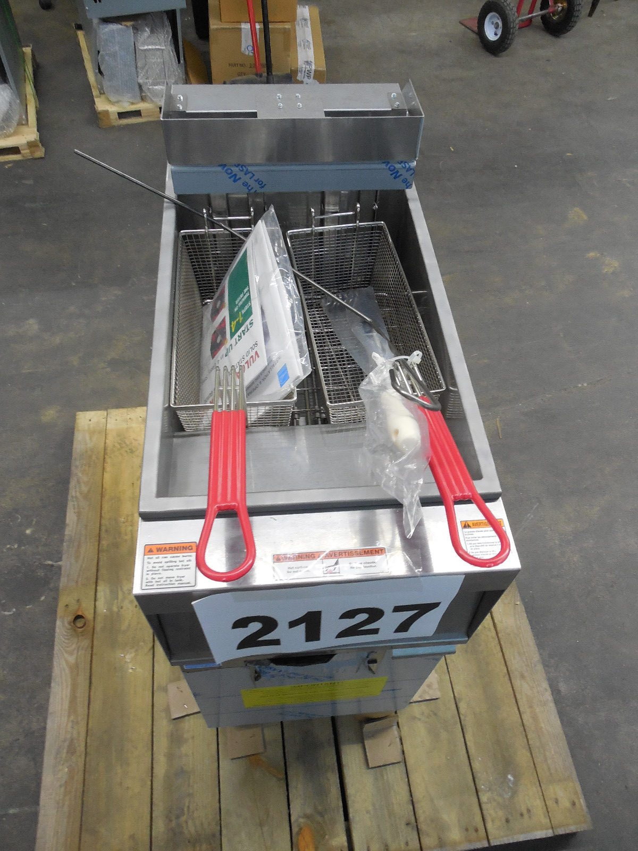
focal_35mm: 25
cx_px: 319
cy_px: 426
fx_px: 614
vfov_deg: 69.4
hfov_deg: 54.9
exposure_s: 1/25
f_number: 3.3
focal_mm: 4.5
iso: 400
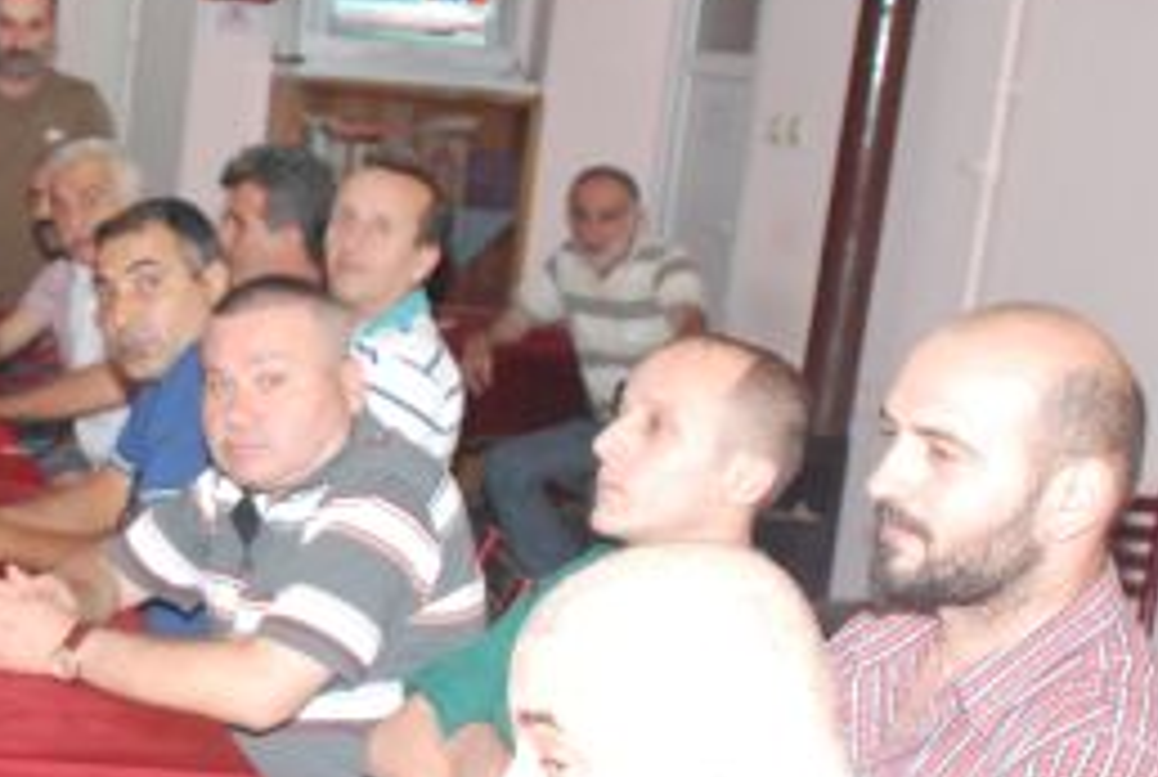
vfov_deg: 16.7
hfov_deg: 23.3
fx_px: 2642
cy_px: 539
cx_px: -90
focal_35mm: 82
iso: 1000
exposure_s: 1/60
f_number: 7.1
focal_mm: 22
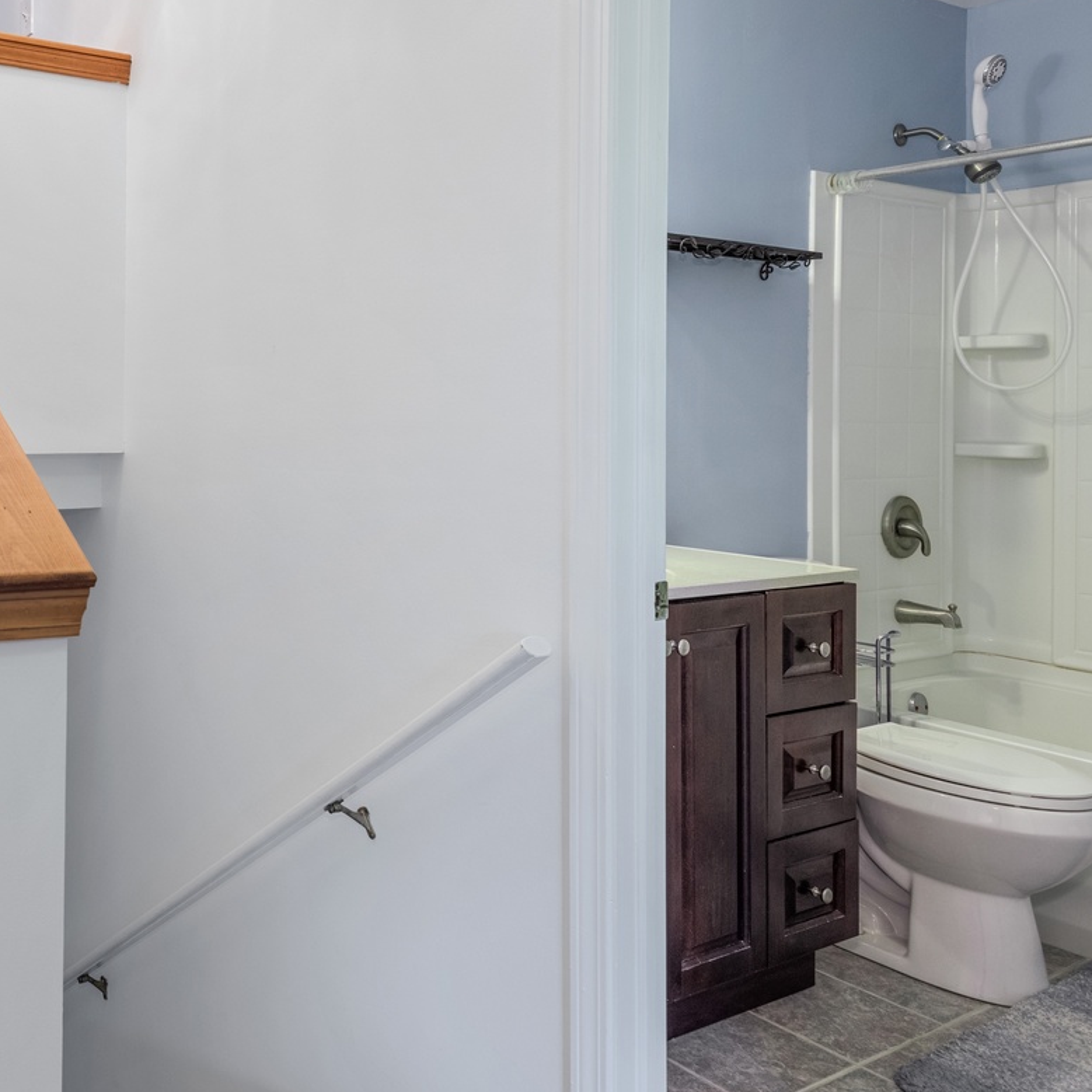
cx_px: 31
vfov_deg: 53.4
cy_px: 404
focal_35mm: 30
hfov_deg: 46.4
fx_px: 1071
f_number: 8
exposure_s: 1/8
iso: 400
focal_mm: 17
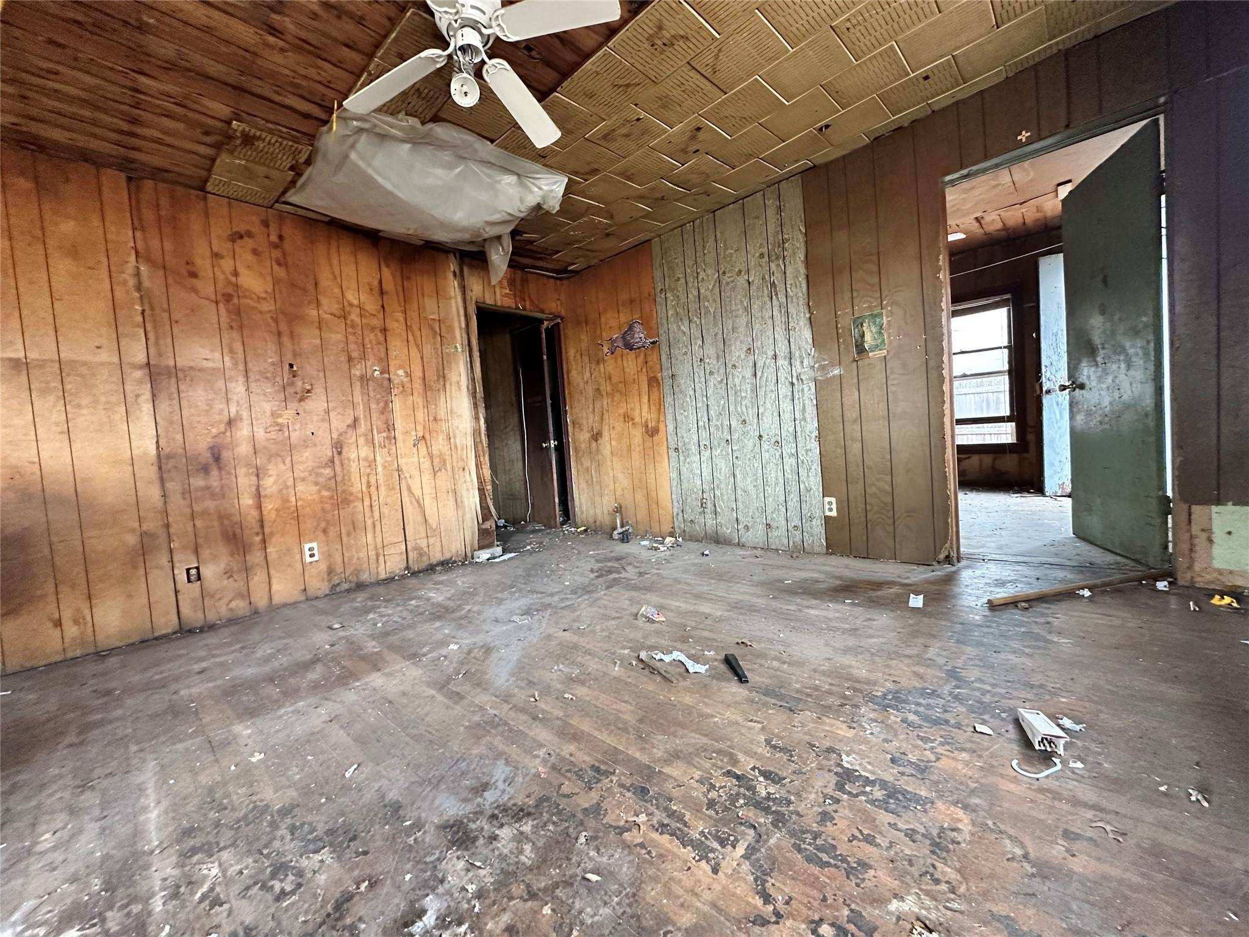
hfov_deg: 102.1
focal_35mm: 14
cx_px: 624
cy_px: 468
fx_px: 505
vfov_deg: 85.7
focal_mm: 2.22
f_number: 2.2
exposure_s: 1/60
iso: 500
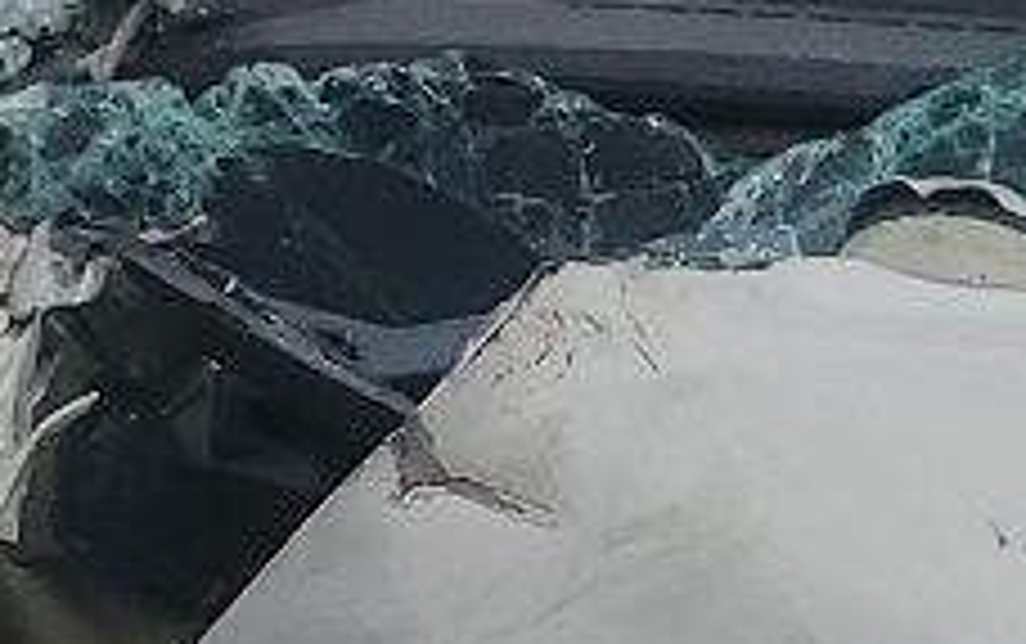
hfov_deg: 10.3
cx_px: 1714
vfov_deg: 6.0
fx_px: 5402
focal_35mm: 193
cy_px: 2328
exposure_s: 1/5000
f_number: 1.5
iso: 50
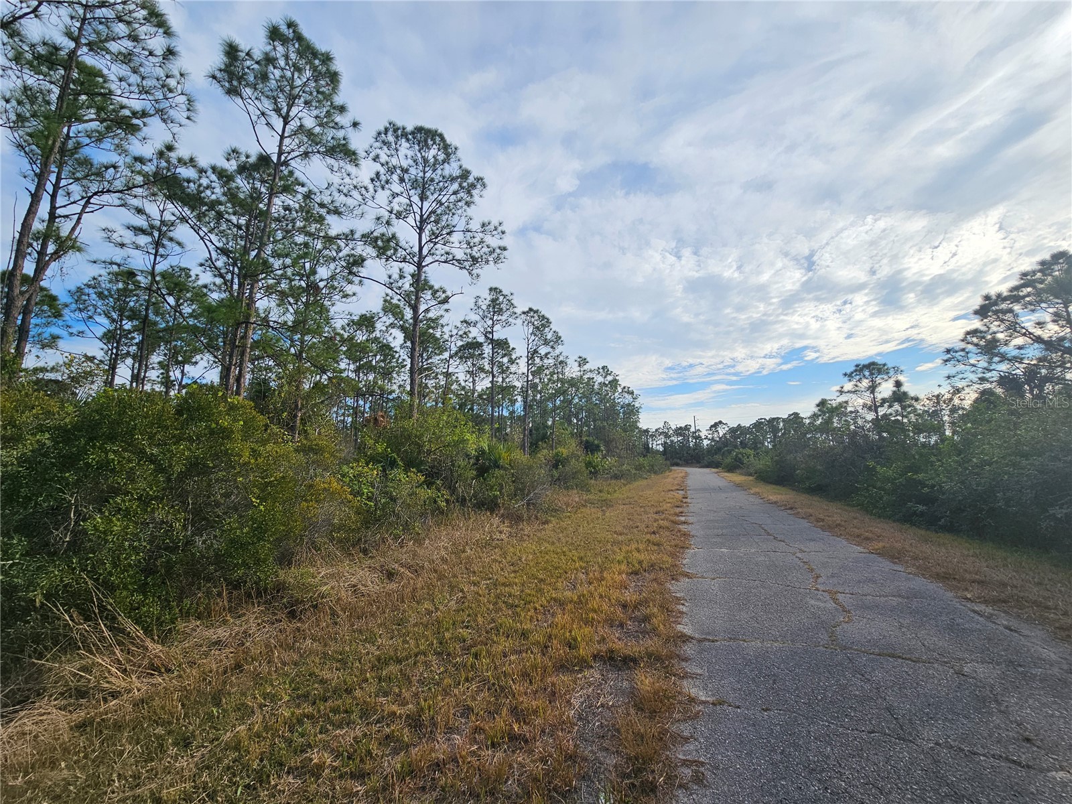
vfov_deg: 89.9
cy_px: 402
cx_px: 536
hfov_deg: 106.2
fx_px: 403
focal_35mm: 13
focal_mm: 2.2
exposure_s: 1/2384
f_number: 2.2
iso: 50
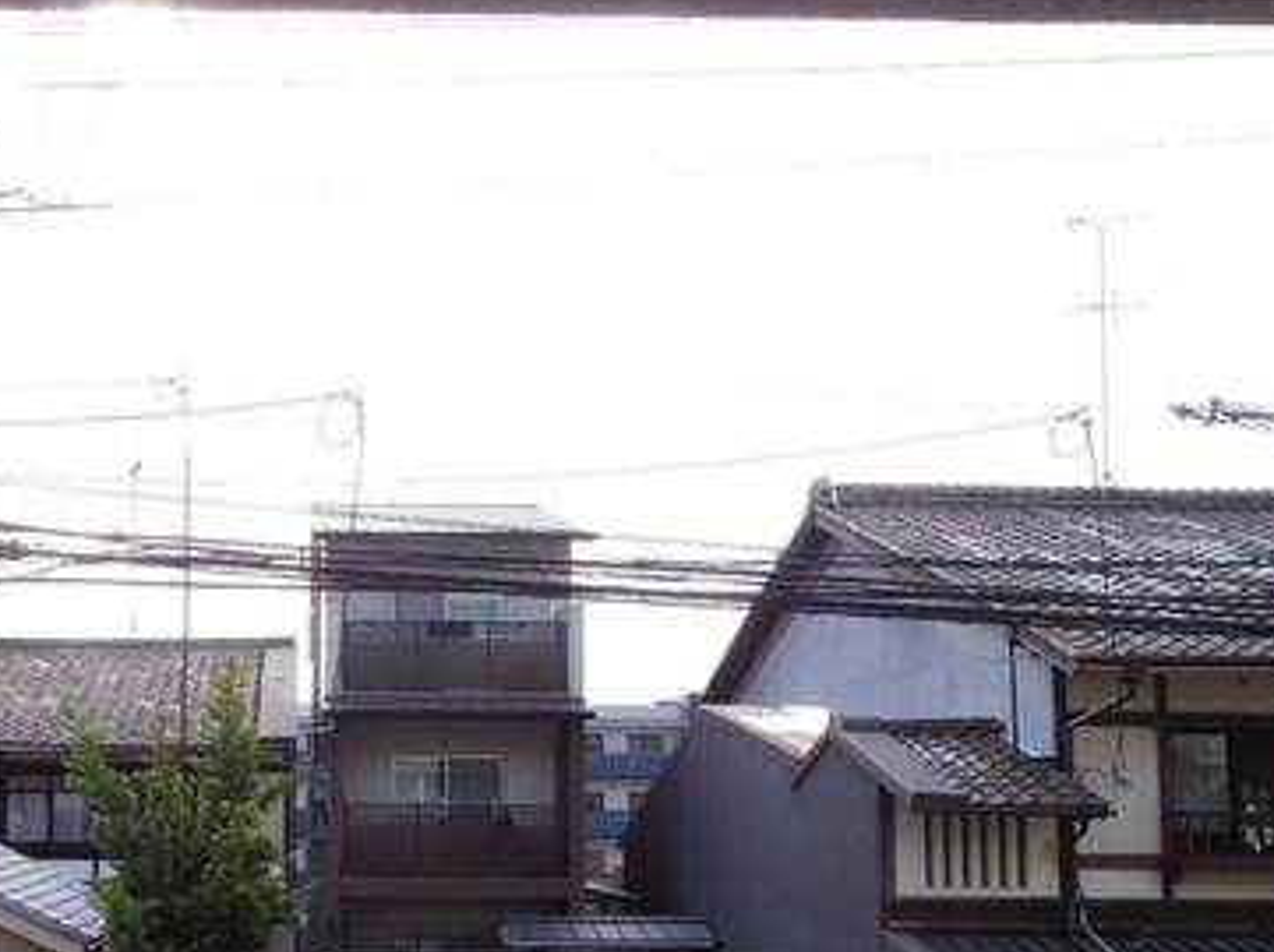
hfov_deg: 52.7
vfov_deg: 41.7
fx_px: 1213
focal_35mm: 33
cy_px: 707
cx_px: 304
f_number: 4.5
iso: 200
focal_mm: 3.8
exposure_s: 1/500
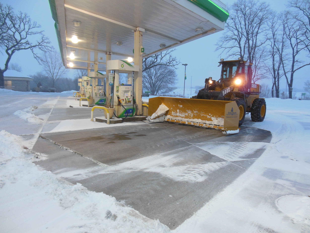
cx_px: 155
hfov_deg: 69.4
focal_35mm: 25
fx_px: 224
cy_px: 116
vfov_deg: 54.9
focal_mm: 4.5
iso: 250
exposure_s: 1/30
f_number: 3.2
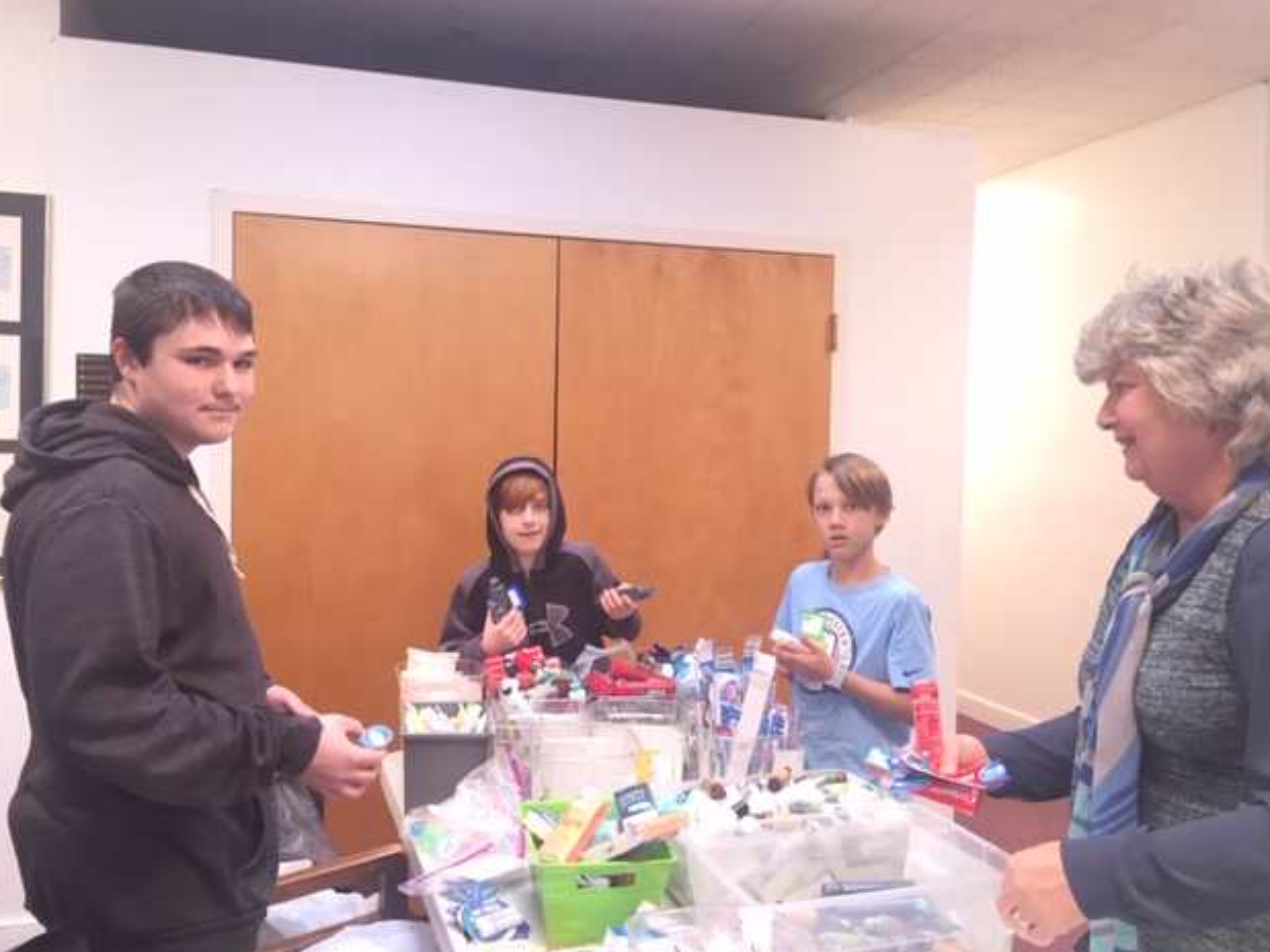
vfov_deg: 46.8
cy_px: 474
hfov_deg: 60.0
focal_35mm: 30
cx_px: 628
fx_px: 1100
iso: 100
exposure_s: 1/30
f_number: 2.2
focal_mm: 4.15
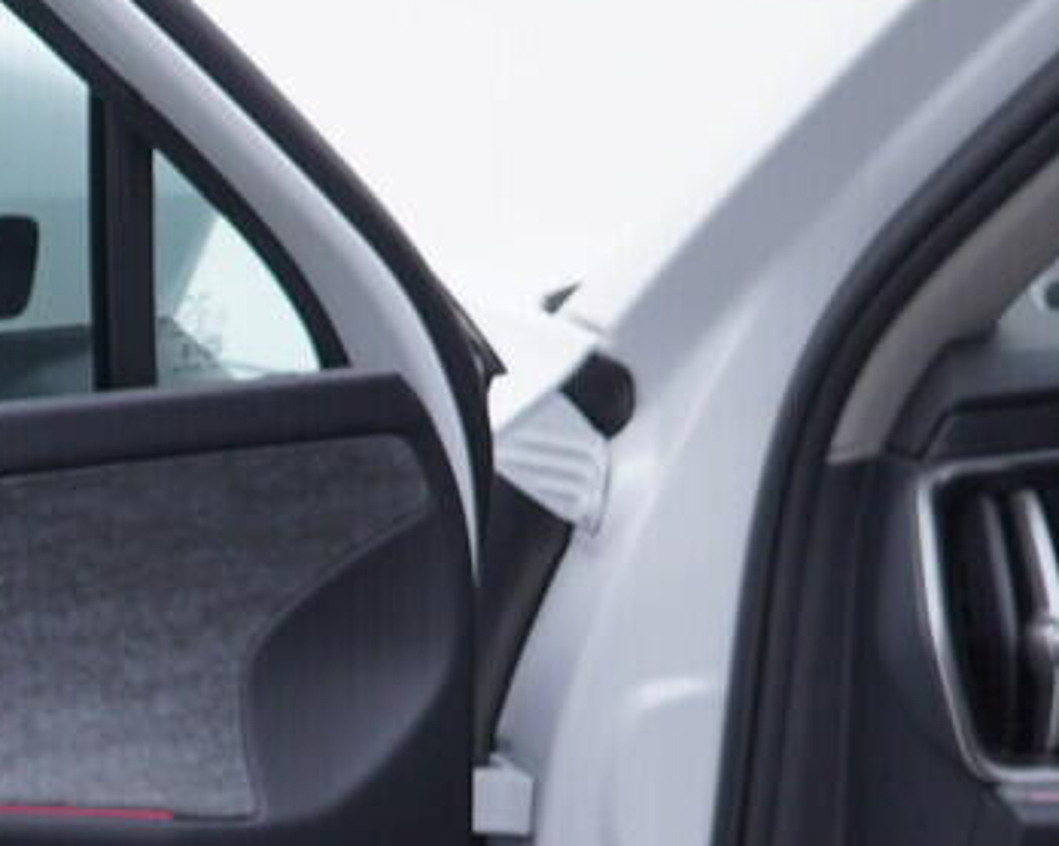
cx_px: -508
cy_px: 1147
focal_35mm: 140
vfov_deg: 10.7
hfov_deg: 13.1
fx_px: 4385
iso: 125
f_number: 3.5
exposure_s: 1/60
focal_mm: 24
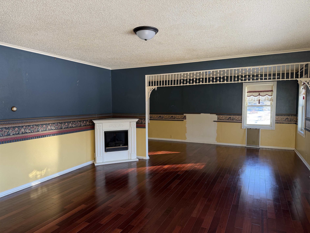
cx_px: 155
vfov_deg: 56.8
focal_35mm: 24
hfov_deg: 71.6
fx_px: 215
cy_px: 116
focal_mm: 6.76
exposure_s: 1/121
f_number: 1.78
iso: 125
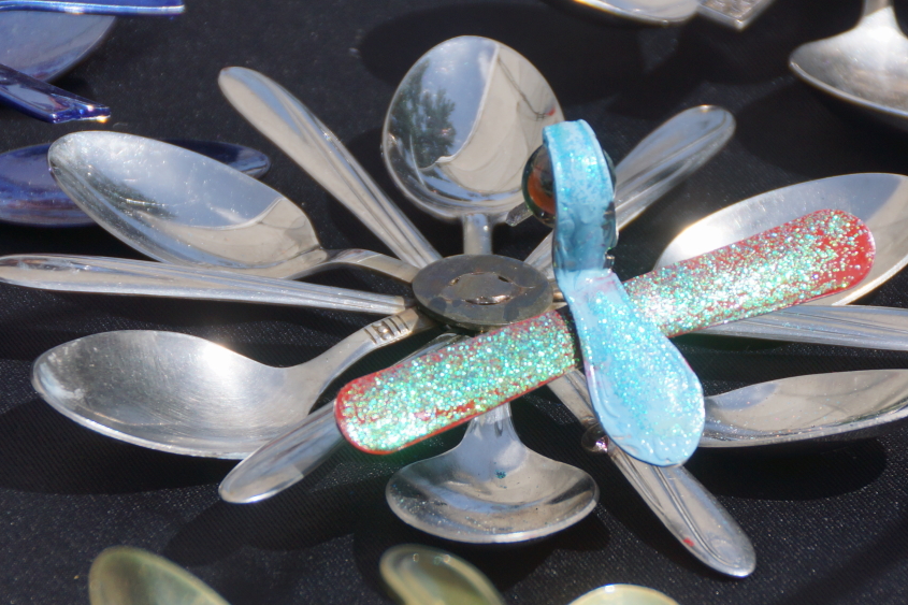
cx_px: 472
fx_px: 5371
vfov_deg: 6.4
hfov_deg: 9.7
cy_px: 314
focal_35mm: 213
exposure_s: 1/200
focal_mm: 120
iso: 100
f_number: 6.3
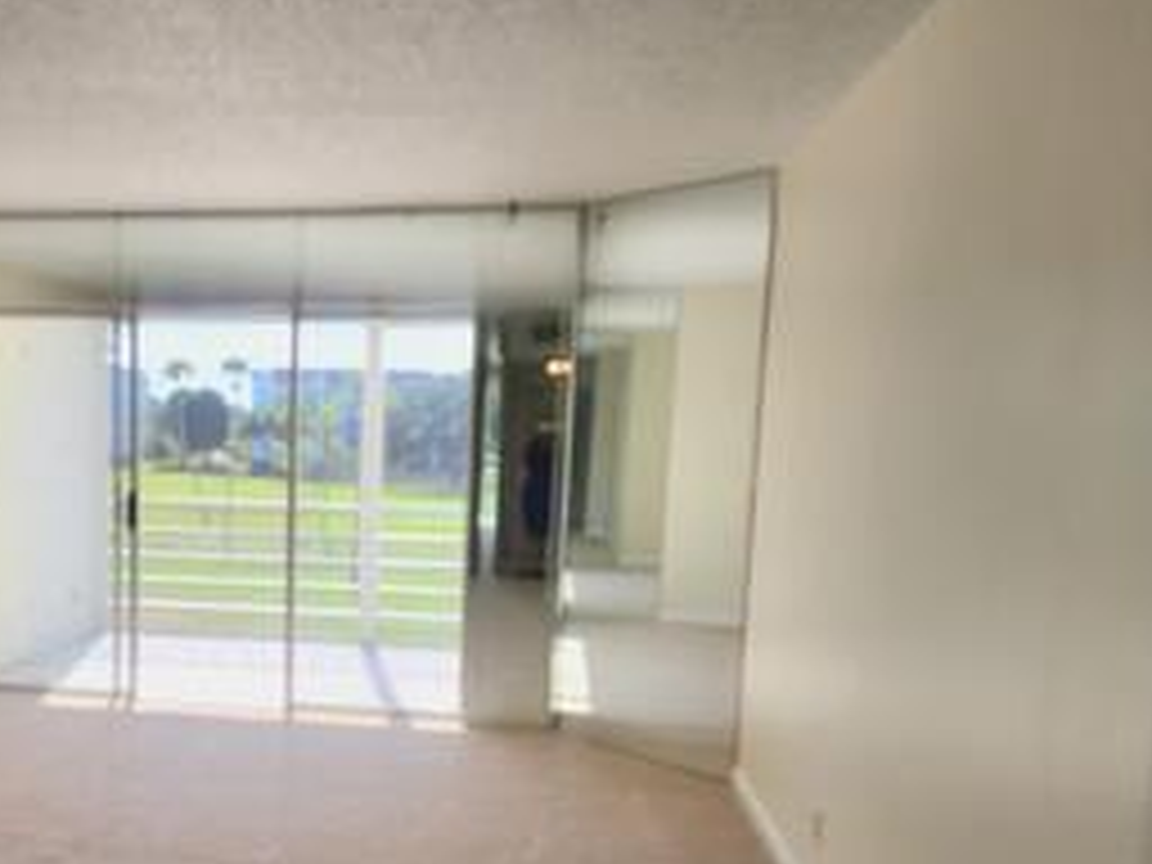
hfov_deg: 49.3
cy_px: 576
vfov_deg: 39.2
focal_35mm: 36
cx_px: 288
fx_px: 1198
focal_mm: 6.4
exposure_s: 1/278
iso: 12
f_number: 1.8
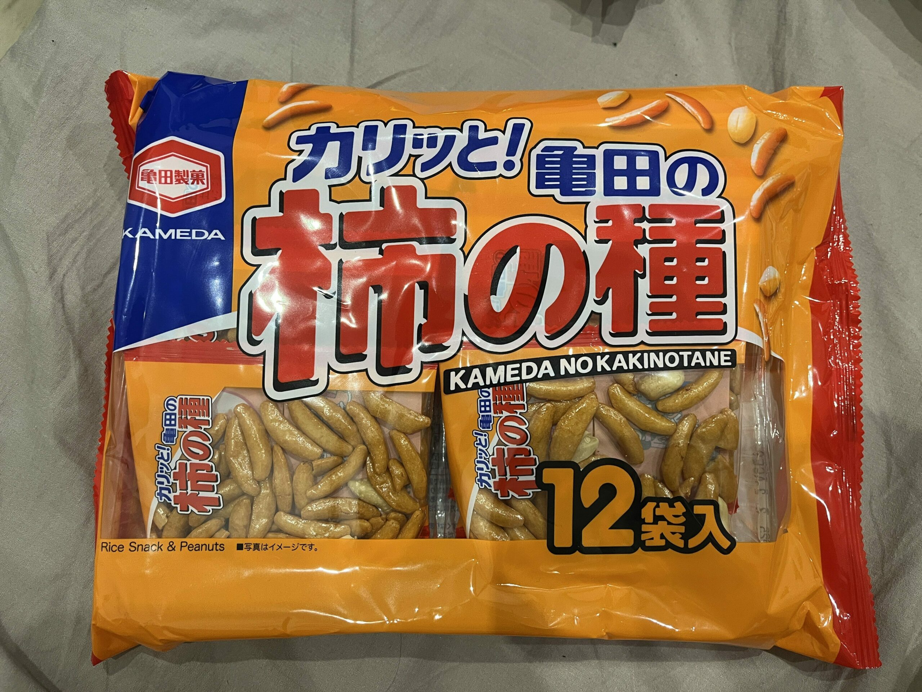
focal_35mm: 26
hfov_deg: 67.3
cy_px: 346
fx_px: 693
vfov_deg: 53.1
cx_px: 461
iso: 160
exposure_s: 1/50
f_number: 1.6
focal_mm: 5.1
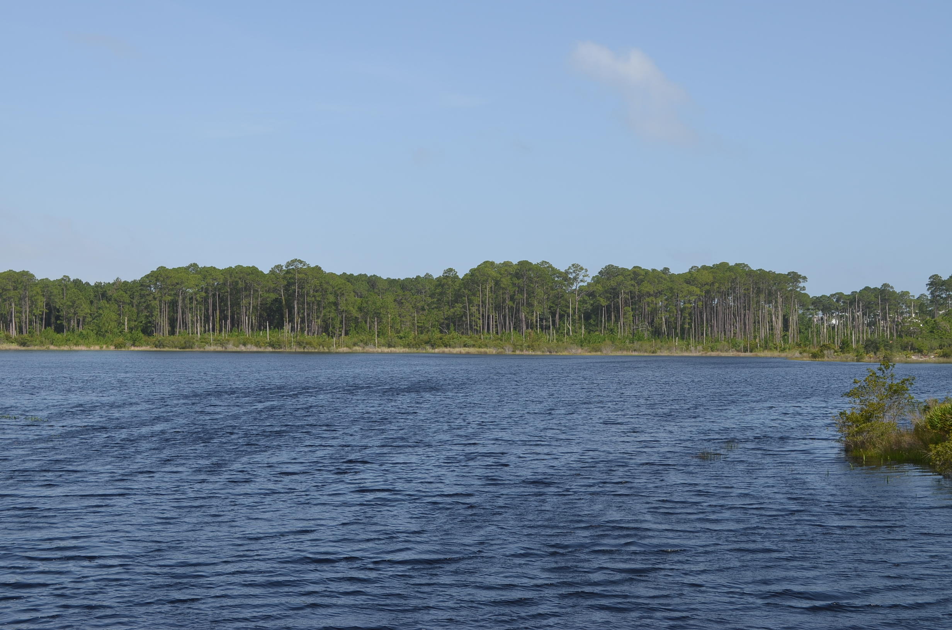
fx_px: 1267
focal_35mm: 48
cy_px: 315
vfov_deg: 28.0
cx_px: 476
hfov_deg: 41.2
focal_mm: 32
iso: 100
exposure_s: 1/250
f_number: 8
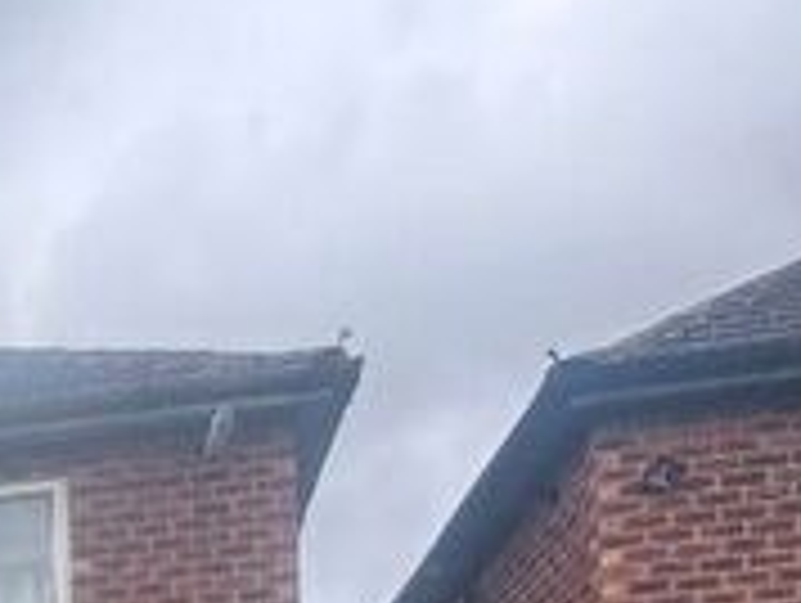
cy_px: 1015
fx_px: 1274
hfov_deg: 29.3
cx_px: -194
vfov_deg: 20.6
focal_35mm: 55
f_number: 2.2
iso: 80
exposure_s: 1/99
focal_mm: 2.22
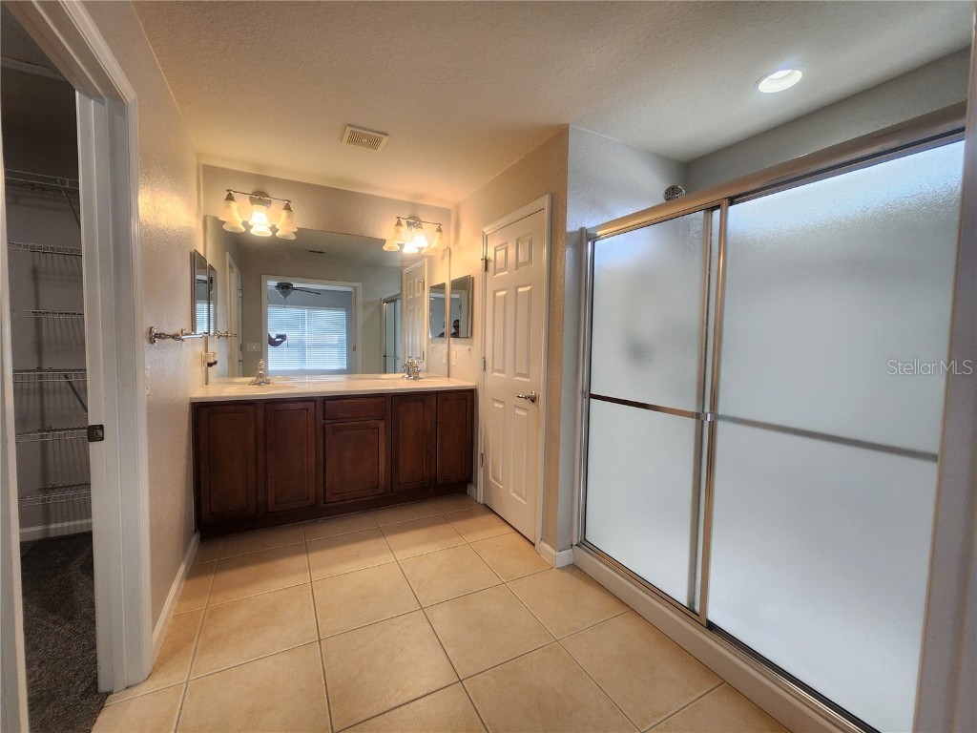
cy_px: 366
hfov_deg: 106.2
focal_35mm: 13
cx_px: 488
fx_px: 367
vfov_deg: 89.9
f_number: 2.2
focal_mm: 2.2
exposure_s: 1/60
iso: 160
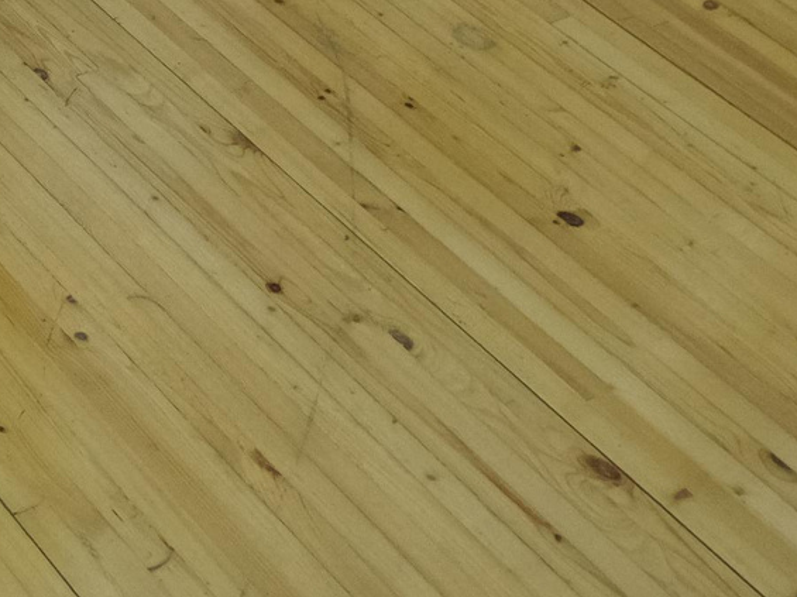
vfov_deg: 12.0
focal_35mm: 109
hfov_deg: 16.3
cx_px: -436
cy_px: -605
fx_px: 2508
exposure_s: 1/320
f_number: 3.6
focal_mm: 16.6
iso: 2000
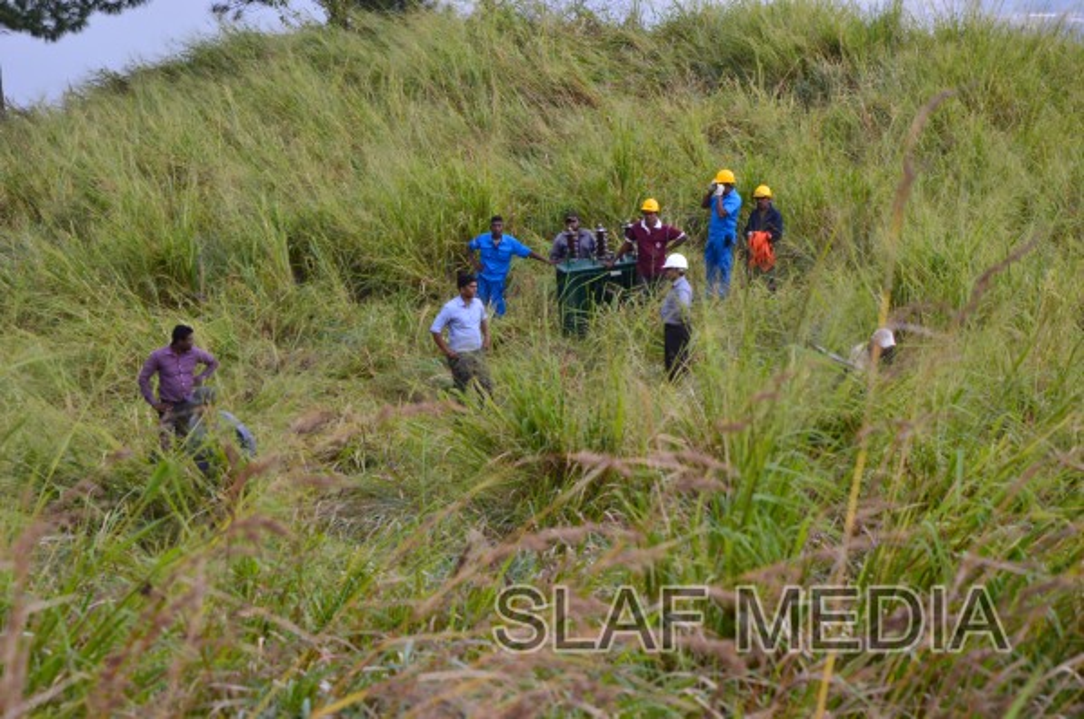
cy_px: 360
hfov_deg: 18.2
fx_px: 3382
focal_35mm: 112
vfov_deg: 12.1
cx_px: 542
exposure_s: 1/60
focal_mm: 75
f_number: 8
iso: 400
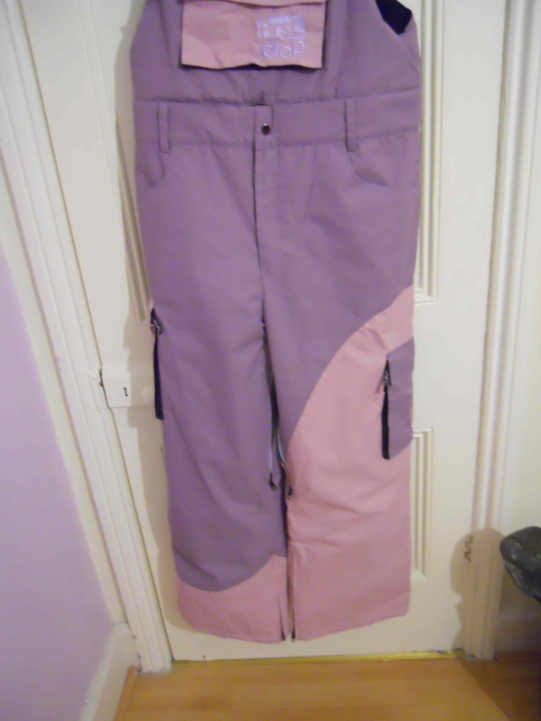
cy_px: 360
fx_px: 583
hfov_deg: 49.7
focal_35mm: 28
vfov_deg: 63.4
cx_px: 270
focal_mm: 5
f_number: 2.7
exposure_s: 1/8
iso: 800
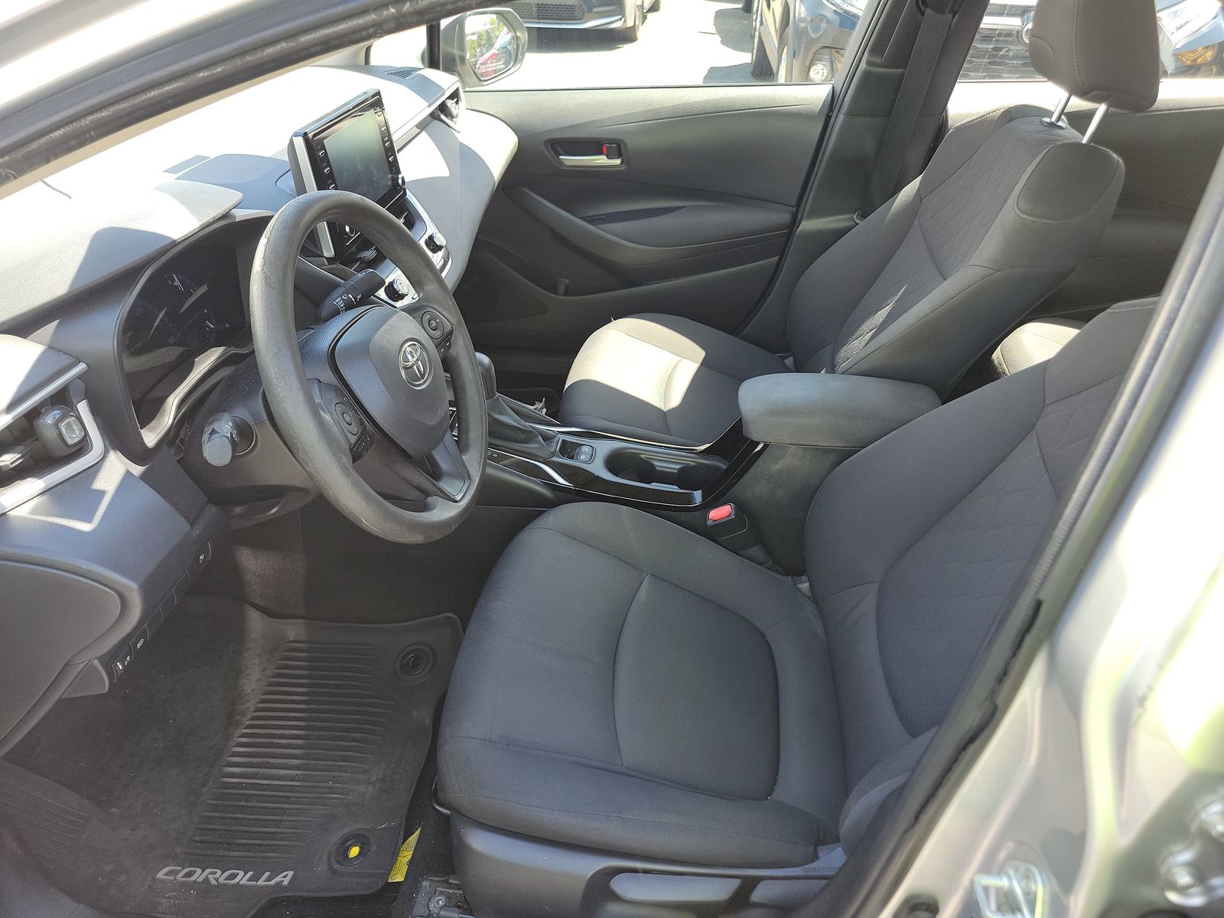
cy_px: 459
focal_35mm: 24
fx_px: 849
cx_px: 612
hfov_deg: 71.6
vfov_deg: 56.8
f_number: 1.8
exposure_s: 1/120
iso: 98
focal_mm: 6.7
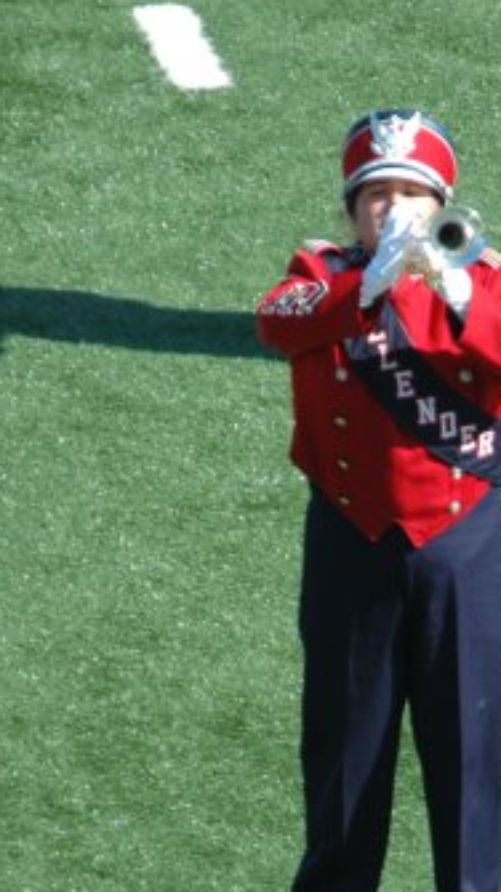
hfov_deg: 1.1
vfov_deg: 1.9
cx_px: 390
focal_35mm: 1126
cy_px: 602
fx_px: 26640
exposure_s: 1/500
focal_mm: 400
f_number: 5.6
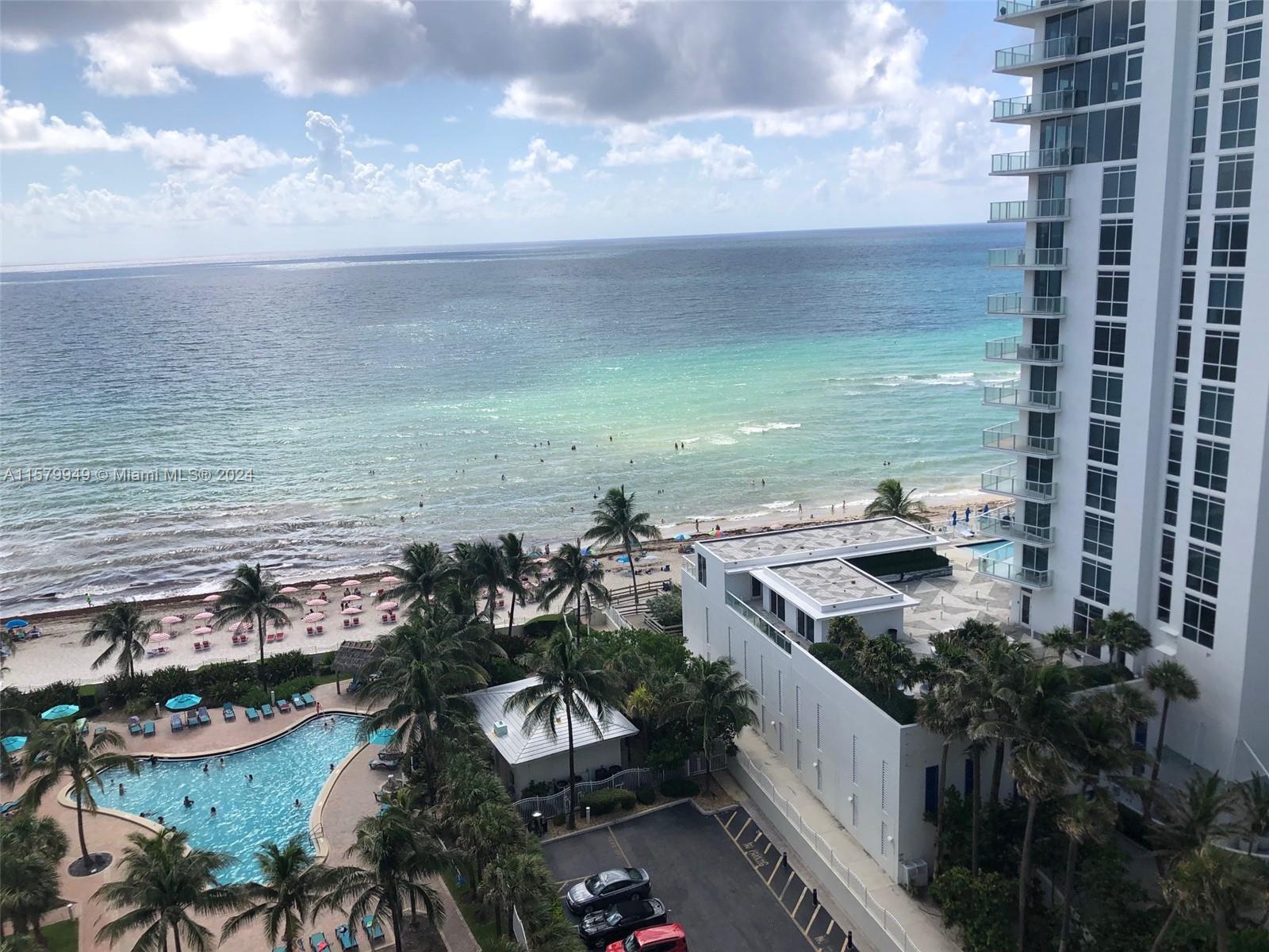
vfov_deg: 49.7
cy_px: 476
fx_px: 1026
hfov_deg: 63.4
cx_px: 634
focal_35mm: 28
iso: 20
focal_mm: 3.99
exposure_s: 1/2703
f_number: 1.8
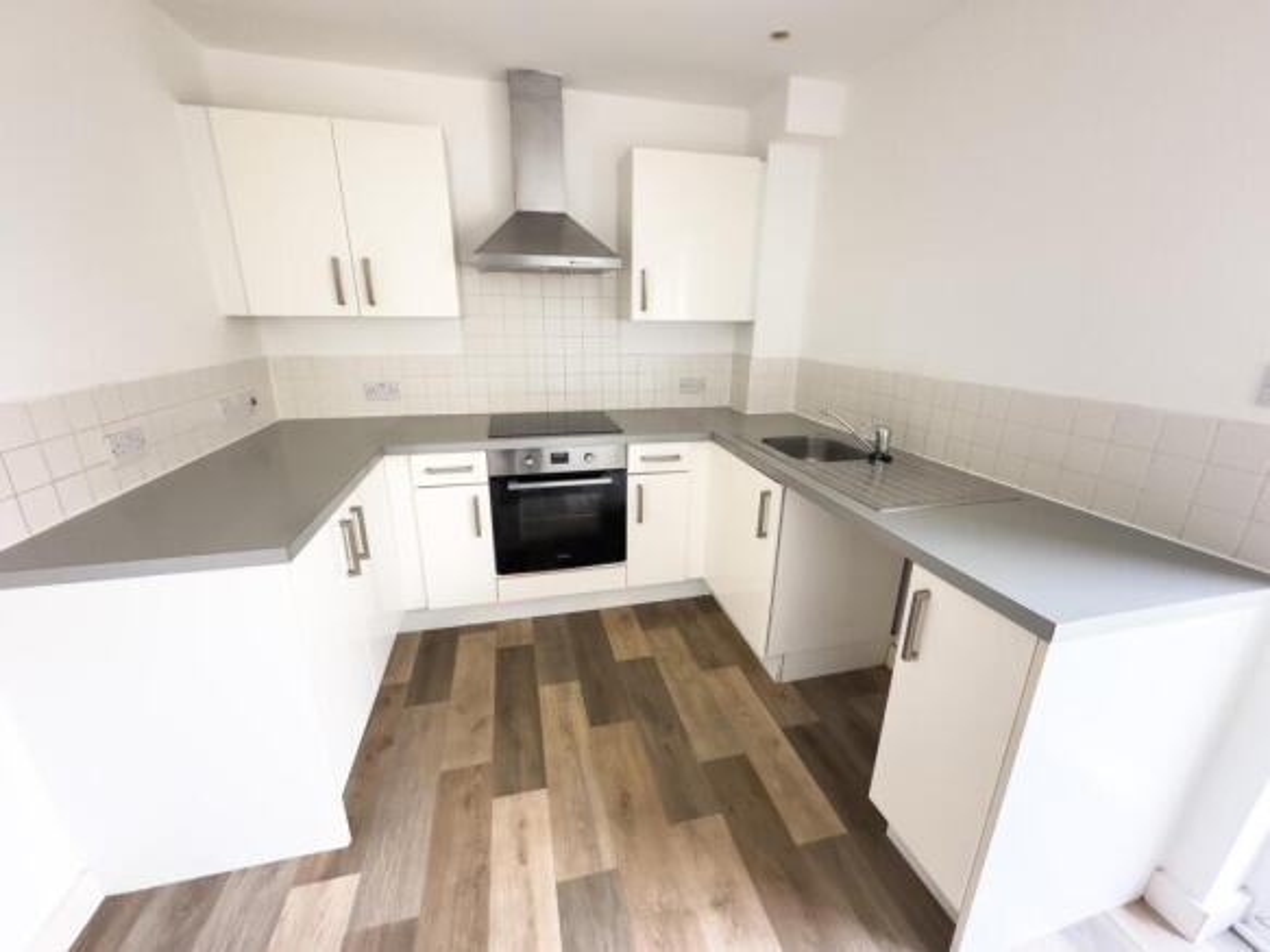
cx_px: 635
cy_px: 476
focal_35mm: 14
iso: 400
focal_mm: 2.22
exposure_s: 1/60
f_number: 2.2
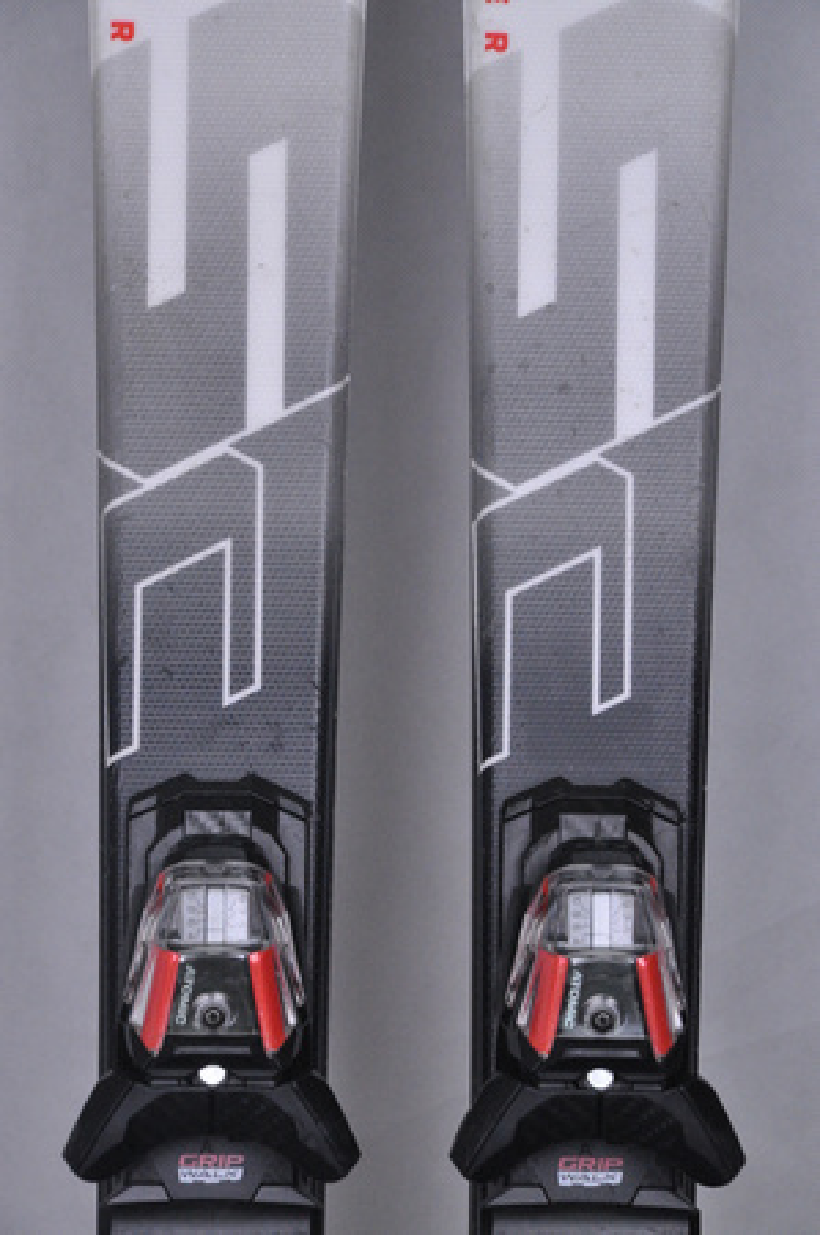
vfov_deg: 13.1
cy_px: 618
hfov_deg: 8.7
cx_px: 410
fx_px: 5393
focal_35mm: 158
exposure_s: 1/125
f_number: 9.5
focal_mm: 105
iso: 3200
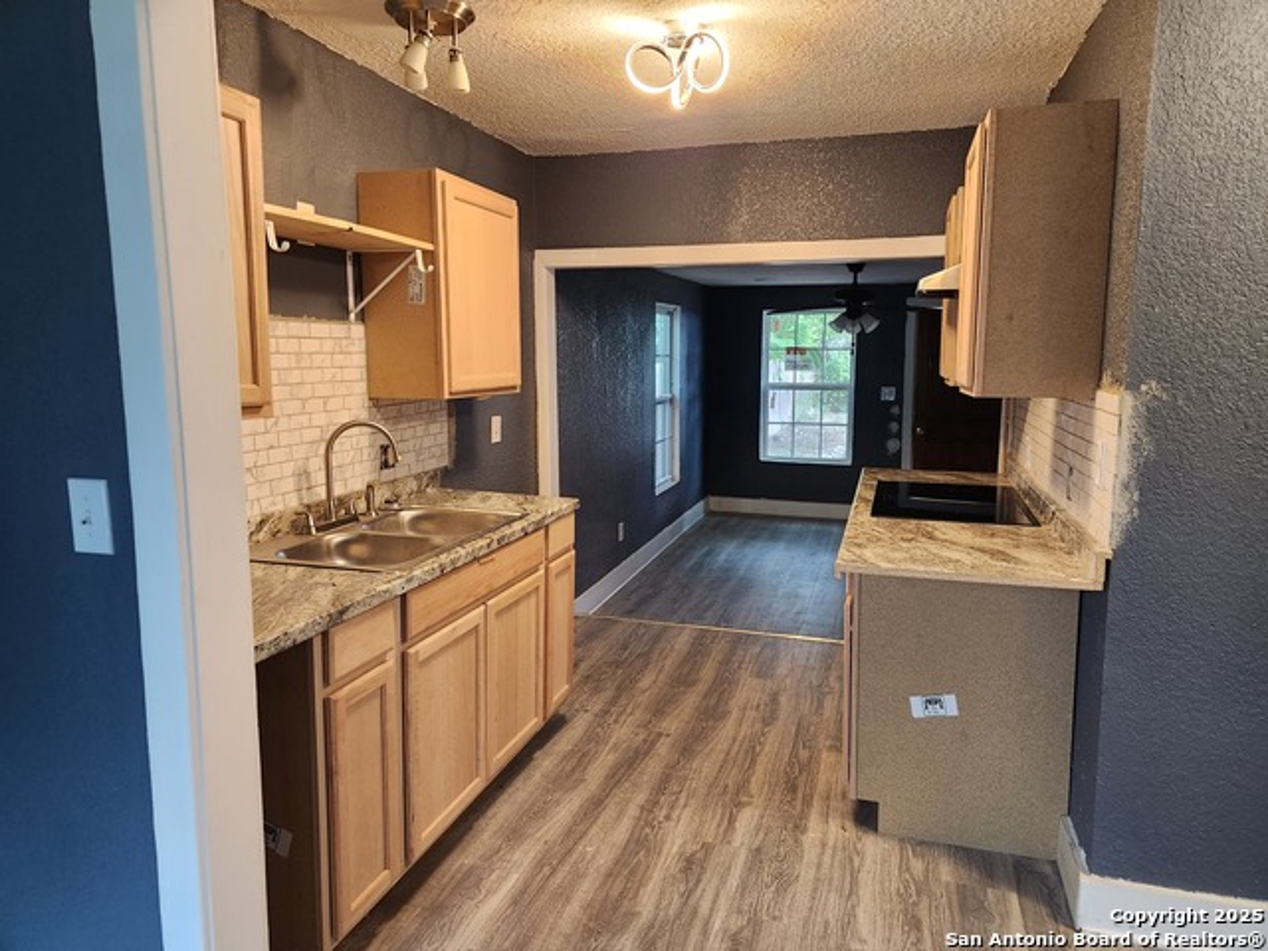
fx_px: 843
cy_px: 476
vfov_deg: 58.9
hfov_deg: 73.9
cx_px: 634
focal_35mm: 23
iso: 640
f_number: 1.8
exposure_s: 1/120
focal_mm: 5.4
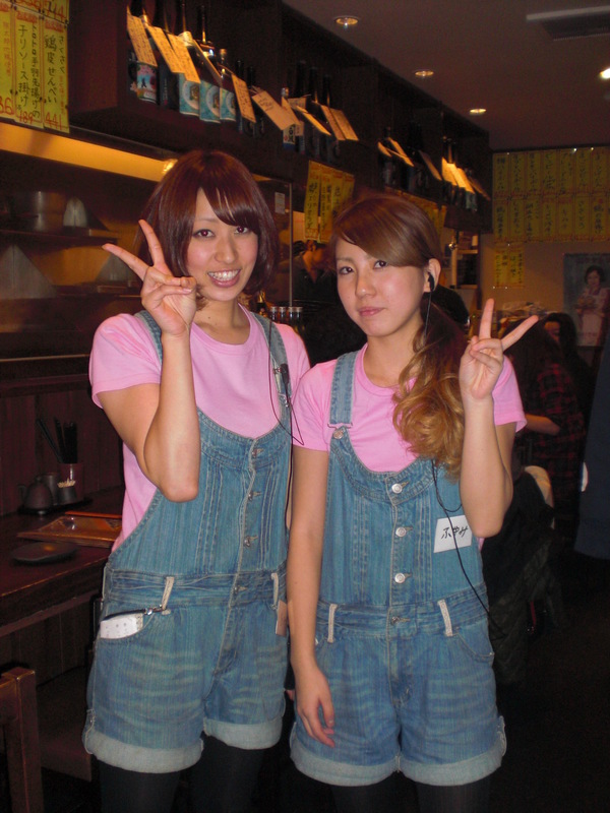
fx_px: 893
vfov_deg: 49.0
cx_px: 305
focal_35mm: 38
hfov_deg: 37.7
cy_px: 406
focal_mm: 6.3
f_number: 3.1
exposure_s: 1/60
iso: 200
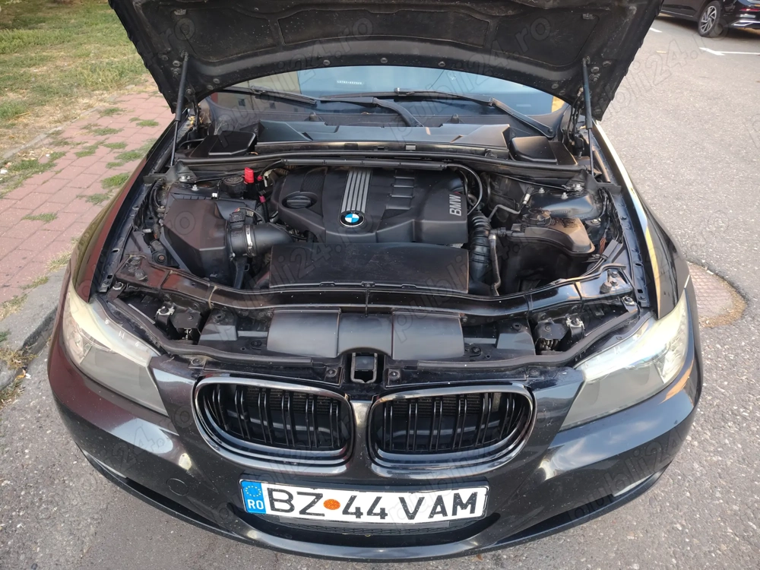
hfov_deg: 71.6
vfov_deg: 56.8
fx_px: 527
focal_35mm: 24
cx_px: 380
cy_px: 285
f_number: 1.8
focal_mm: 5.56
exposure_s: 1/100
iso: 209
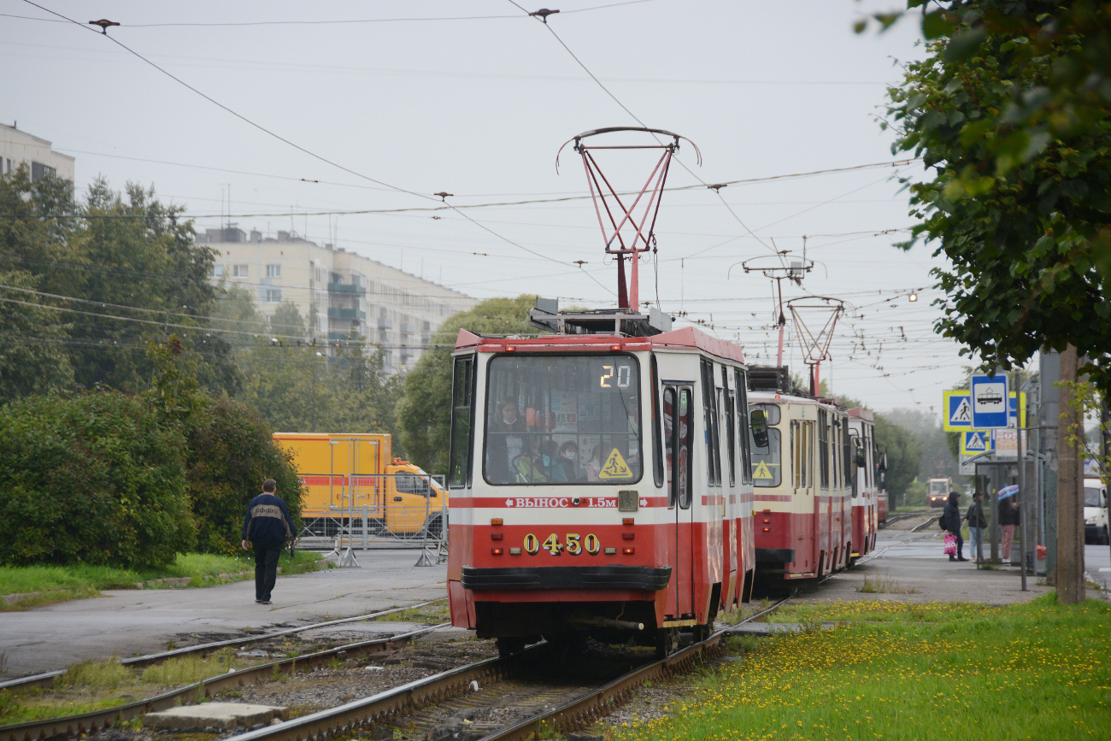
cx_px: 556
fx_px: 6250
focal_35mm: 202
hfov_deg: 10.2
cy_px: 370
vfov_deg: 6.8
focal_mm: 135
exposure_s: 1/250
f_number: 5.6
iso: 250
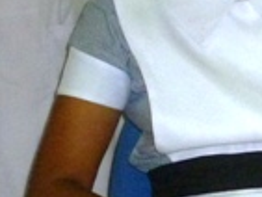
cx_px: 474
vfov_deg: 9.3
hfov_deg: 11.5
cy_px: 41
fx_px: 1204
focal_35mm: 159
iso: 320
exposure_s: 1/60
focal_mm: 5
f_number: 3.1
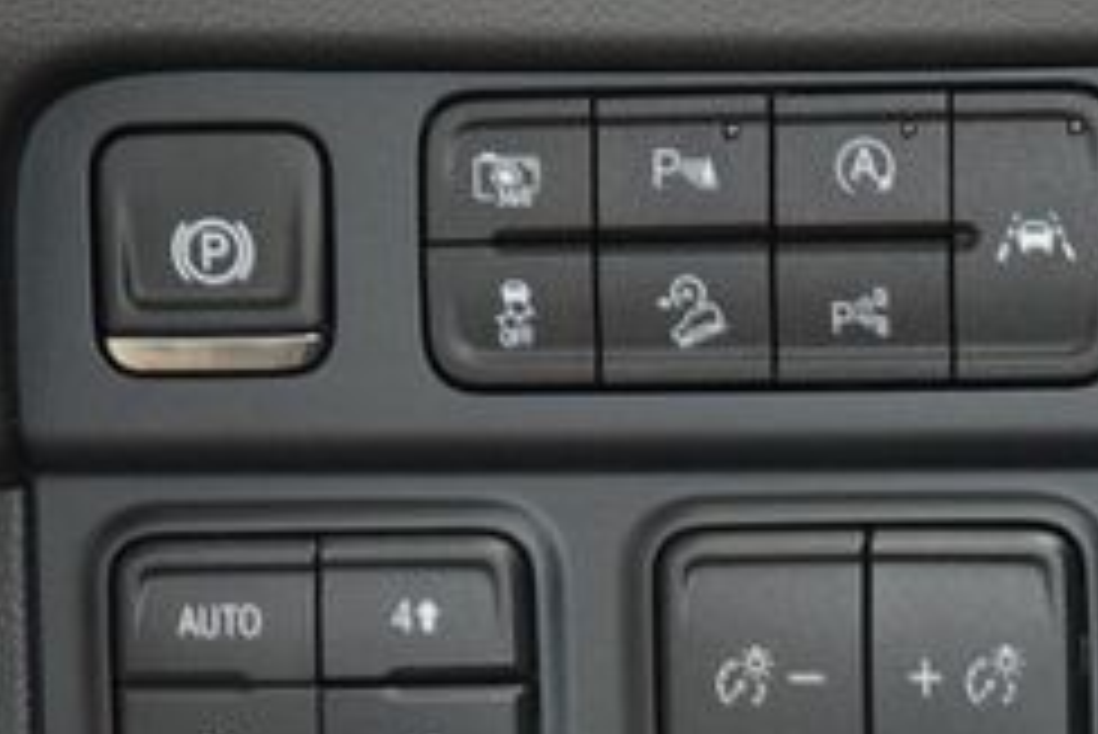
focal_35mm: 275
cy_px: 520
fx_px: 8392
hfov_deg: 7.5
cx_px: 882
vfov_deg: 5.0
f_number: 4.5
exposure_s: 1/50
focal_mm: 70
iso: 2200
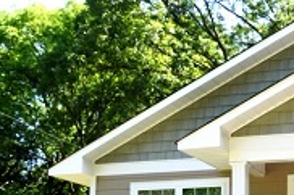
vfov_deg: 17.9
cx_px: 313
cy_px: 203
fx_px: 604
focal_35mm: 74
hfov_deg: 25.6
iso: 100
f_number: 6.3
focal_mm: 18
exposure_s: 1/160
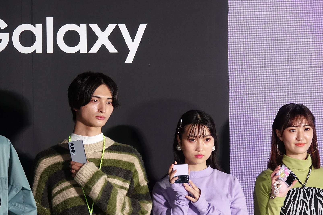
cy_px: 127
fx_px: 2539
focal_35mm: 283
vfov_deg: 4.9
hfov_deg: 7.3
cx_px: 124
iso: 1250
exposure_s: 1/250
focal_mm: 75.77
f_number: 4
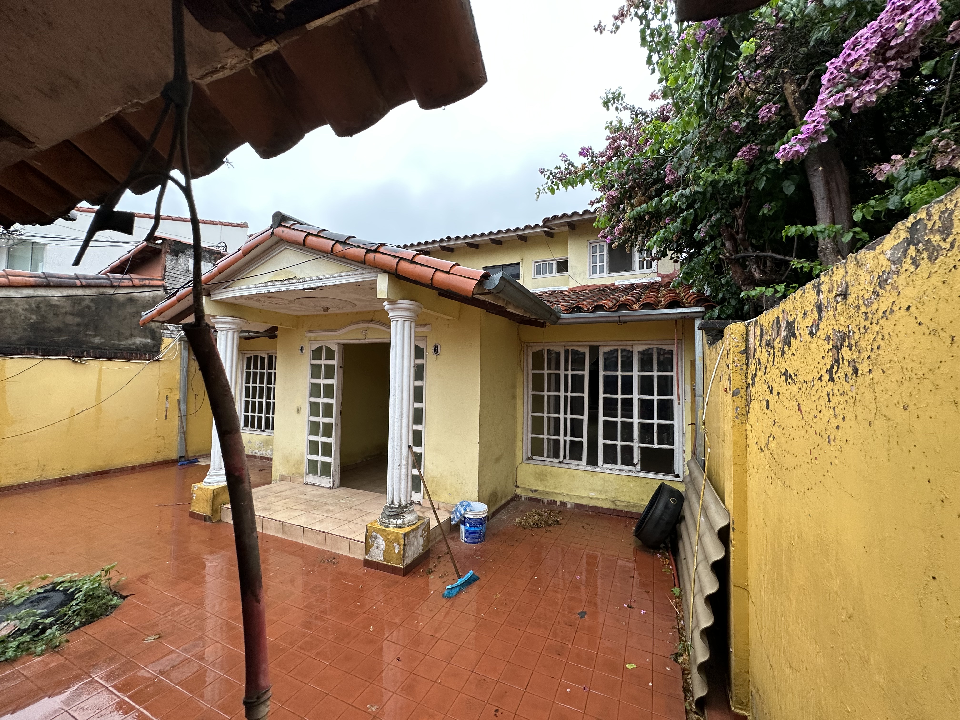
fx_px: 388
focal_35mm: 14
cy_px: 360
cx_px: 480
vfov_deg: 85.7
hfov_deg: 102.1
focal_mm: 2.22
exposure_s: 1/99
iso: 125
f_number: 2.2
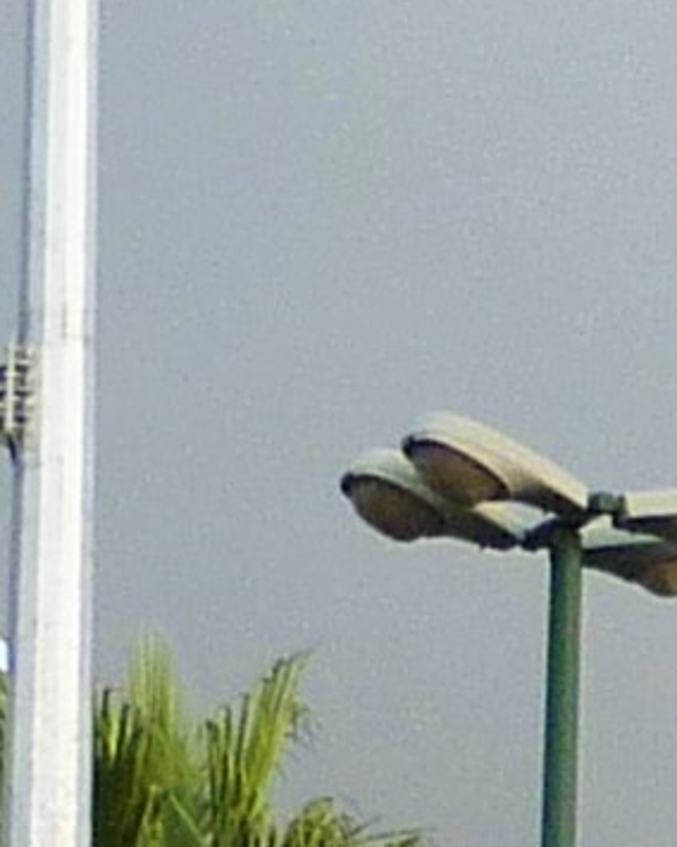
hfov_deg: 4.6
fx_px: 8290
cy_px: 1646
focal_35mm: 331
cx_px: 1704
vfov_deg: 5.7
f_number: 2.8
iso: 80
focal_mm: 5.5
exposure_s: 1/40
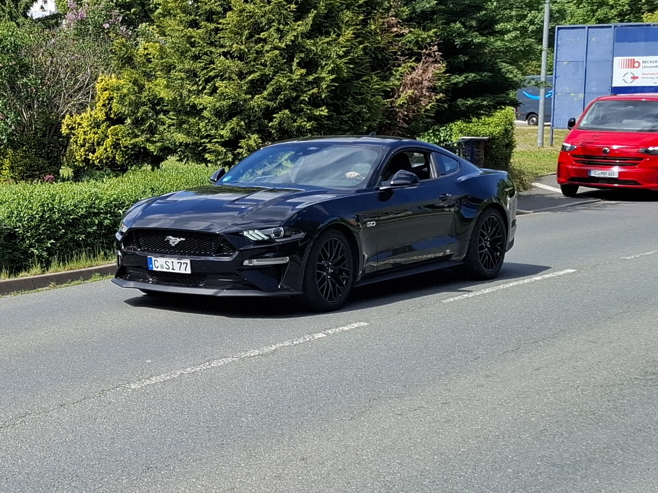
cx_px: 329
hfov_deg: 74.0
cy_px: 246
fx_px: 437
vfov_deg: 58.8
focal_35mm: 23
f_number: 1.8
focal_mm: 5.54
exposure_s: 1/1605
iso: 50
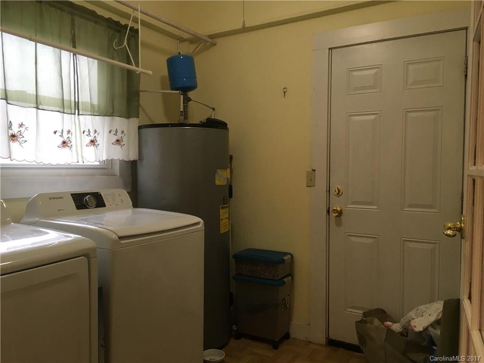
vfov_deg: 48.2
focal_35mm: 29
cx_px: 242
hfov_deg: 61.7
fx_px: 405
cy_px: 182
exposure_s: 1/30
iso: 80
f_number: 2.2
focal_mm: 4.15
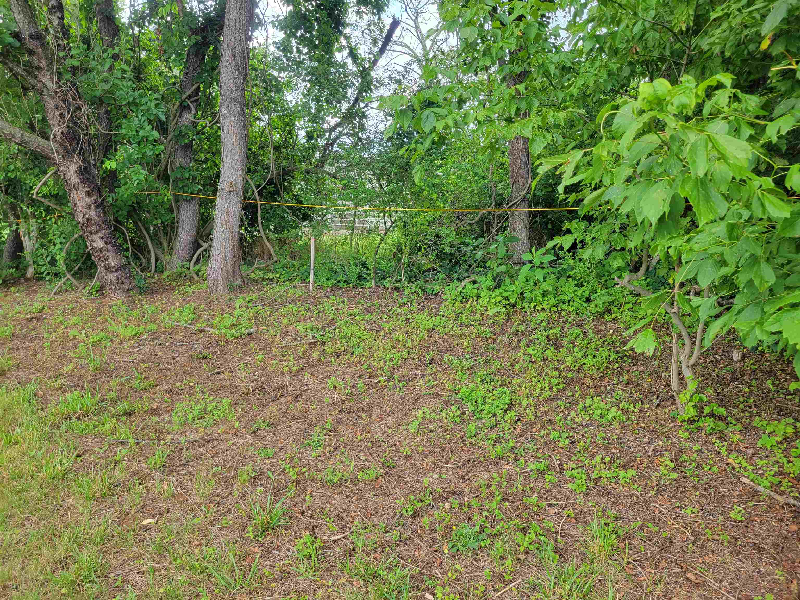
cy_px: 300
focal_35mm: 26
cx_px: 400
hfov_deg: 67.3
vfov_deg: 53.1
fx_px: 601
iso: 40
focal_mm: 5.4
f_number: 1.8
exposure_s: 1/139
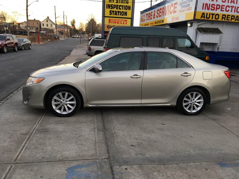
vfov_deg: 48.2
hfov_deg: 61.7
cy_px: 90
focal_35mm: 29
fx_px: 200
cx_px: 120
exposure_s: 1/120
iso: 40
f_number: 2.2
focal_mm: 4.15
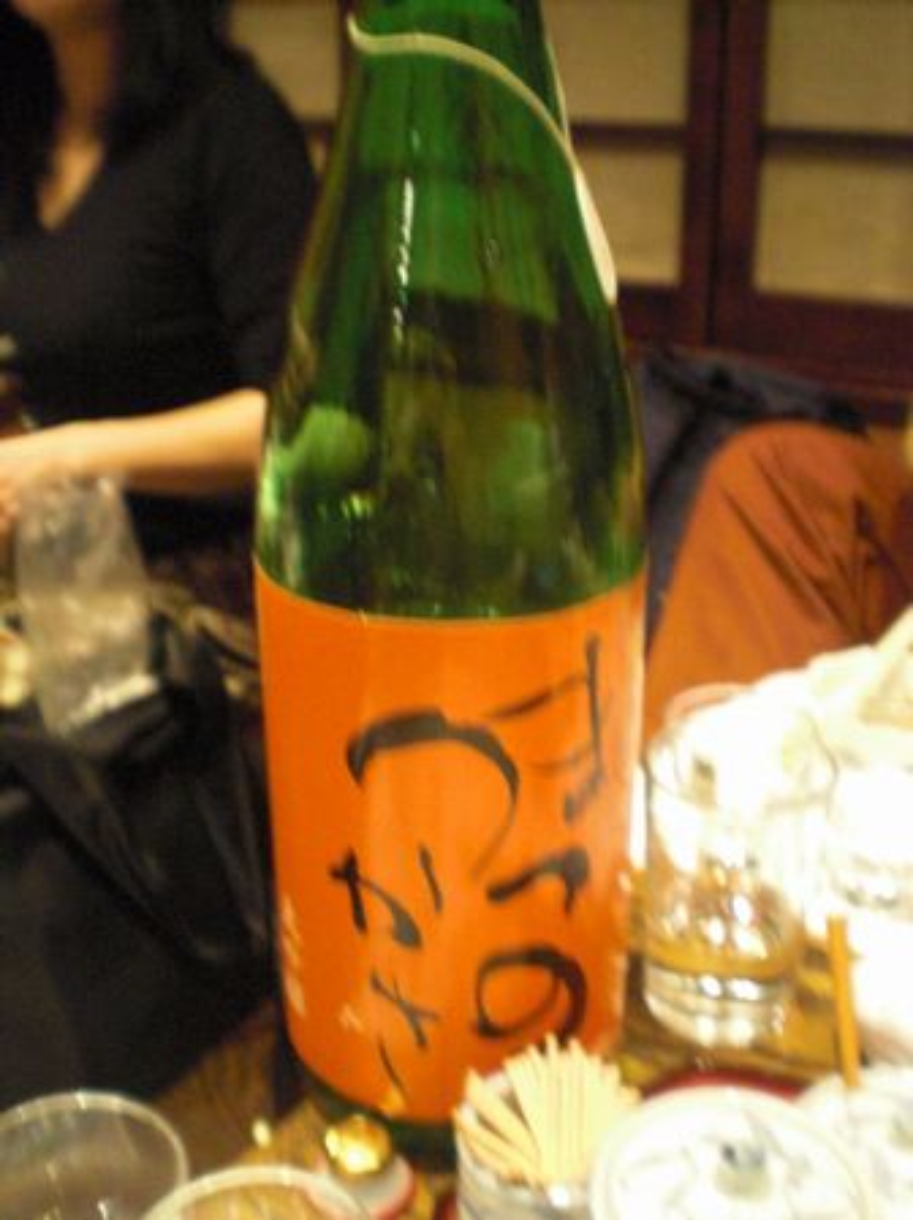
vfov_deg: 49.0
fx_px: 1338
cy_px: 610
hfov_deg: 37.7
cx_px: 456
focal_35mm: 38
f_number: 3.1
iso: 800
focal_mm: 6.3
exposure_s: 1/13
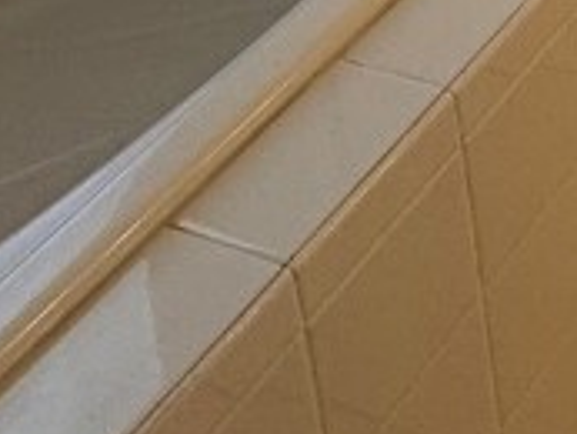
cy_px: -805
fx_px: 1384
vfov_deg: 11.7
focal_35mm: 83
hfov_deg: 17.3
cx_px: 1144
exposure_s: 1/120
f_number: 2.2
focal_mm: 2.22
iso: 160
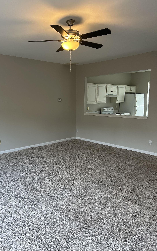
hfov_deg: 44.3
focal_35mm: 28
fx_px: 192
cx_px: 61
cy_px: 124
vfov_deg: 66.5
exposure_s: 1/120
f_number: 1.5
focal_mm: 5.7
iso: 100
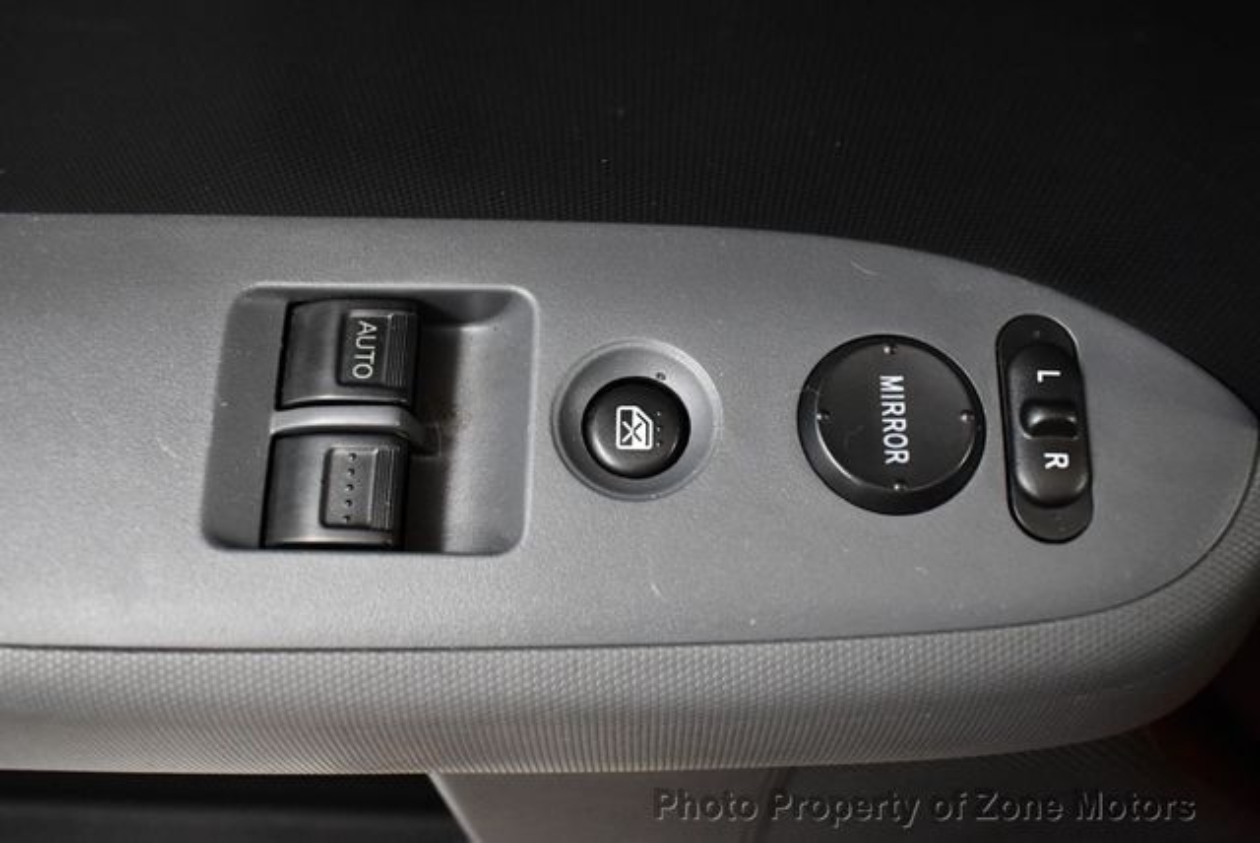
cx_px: 630
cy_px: 422
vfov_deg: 36.9
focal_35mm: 36
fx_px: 1261
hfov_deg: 53.1
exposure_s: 1/125
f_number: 3.5
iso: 3200
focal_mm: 18
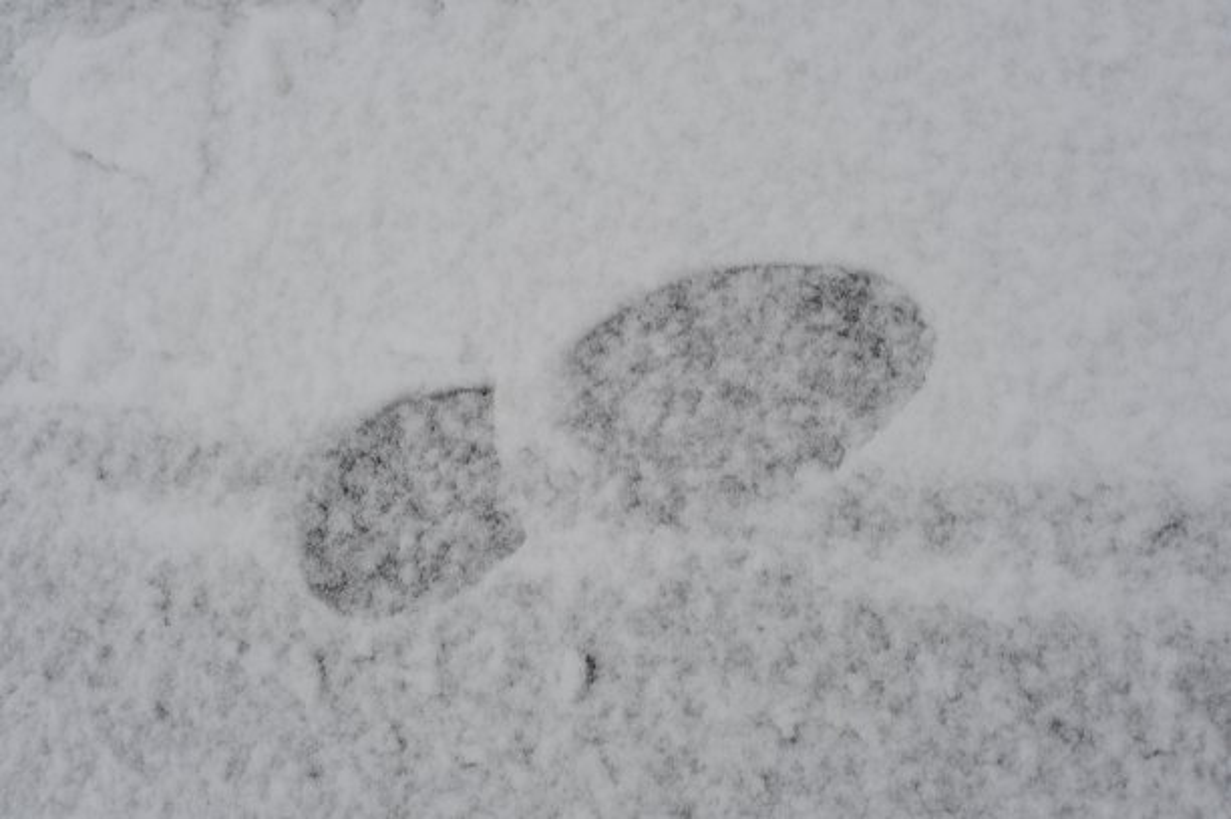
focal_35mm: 50
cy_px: 410
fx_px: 1708
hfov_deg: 39.6
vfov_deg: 26.9
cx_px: 616
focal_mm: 50
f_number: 14
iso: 200
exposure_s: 1/30
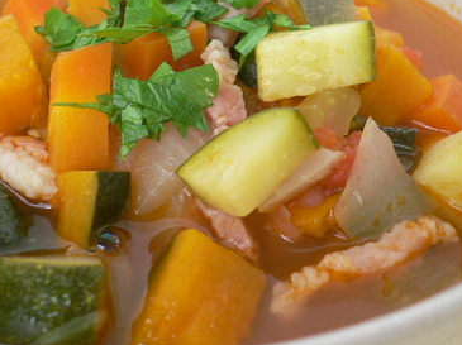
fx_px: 640
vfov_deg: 30.1
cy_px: 130
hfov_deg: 39.7
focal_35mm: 48
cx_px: 246
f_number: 2.8
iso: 100
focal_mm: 5.8
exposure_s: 1/100
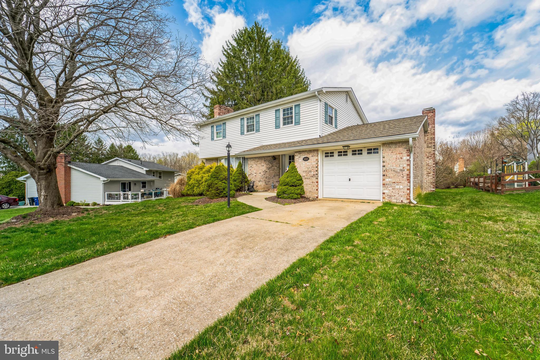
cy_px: 180
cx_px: 270
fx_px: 210
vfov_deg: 81.2
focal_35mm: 14
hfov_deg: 104.3
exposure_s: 1/200
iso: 80
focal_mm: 14
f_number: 6.3
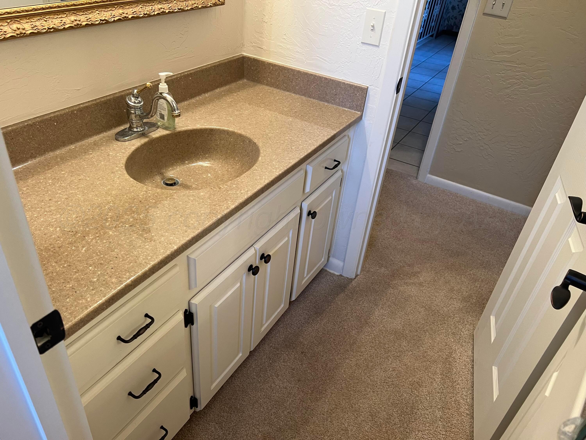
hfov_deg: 67.3
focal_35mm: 26
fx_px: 440
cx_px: 293
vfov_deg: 53.1
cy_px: 220
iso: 125
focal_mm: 5.7
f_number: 1.5
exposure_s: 1/60
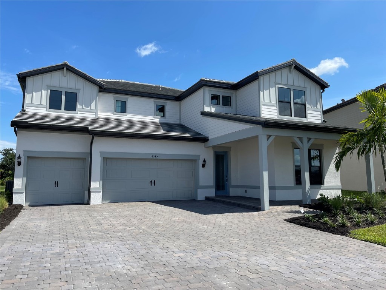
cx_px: 193
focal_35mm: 26
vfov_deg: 53.1
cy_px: 145
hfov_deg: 67.3
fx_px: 290
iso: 50
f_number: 1.6
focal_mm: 5.1
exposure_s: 1/4902
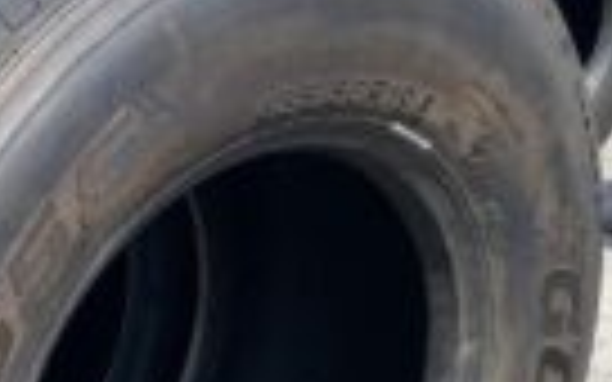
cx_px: 72
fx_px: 1451
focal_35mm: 87
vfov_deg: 14.6
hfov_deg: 23.3
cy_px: 447
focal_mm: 4.25
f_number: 1.8
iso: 32
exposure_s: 1/1996
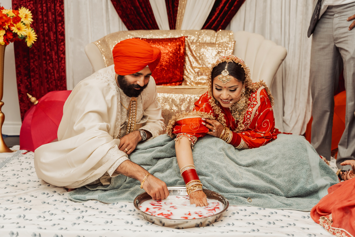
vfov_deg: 32.9
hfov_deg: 47.7
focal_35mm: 41
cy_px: 118
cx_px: 178
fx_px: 401
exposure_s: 1/200
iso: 800
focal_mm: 40.7
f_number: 2.8
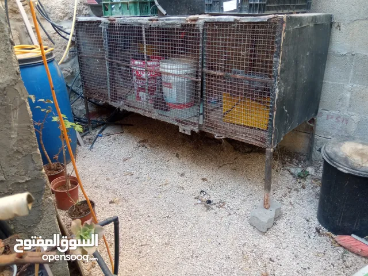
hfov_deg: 65.3
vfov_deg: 51.4
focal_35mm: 27
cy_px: 138
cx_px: 184
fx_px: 287
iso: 130
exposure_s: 1/50
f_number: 2.2
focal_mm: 3.79
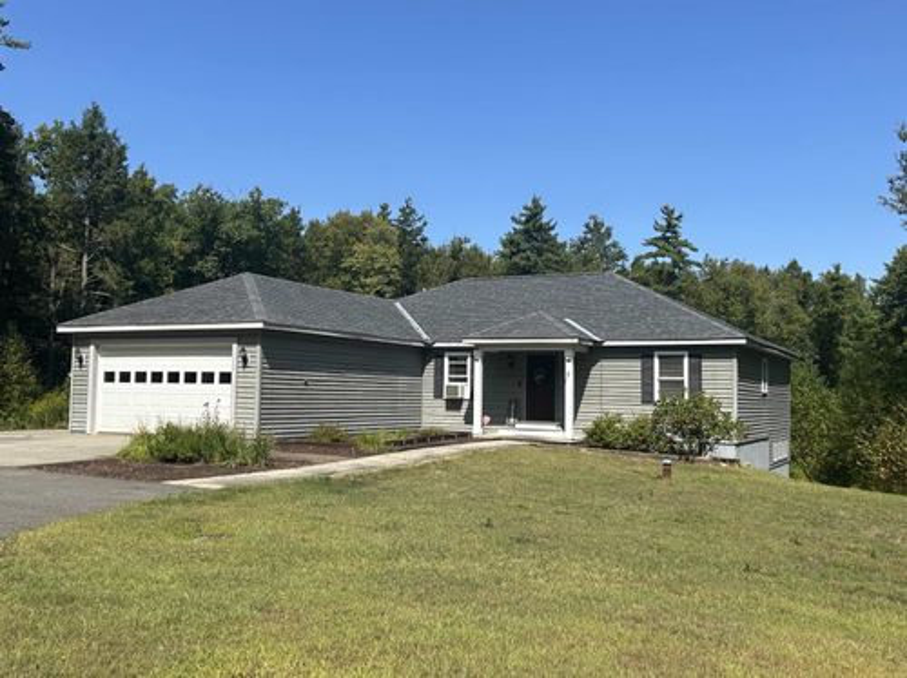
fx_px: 838
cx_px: 454
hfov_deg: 56.9
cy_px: 339
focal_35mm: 32
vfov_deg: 44.1
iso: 50
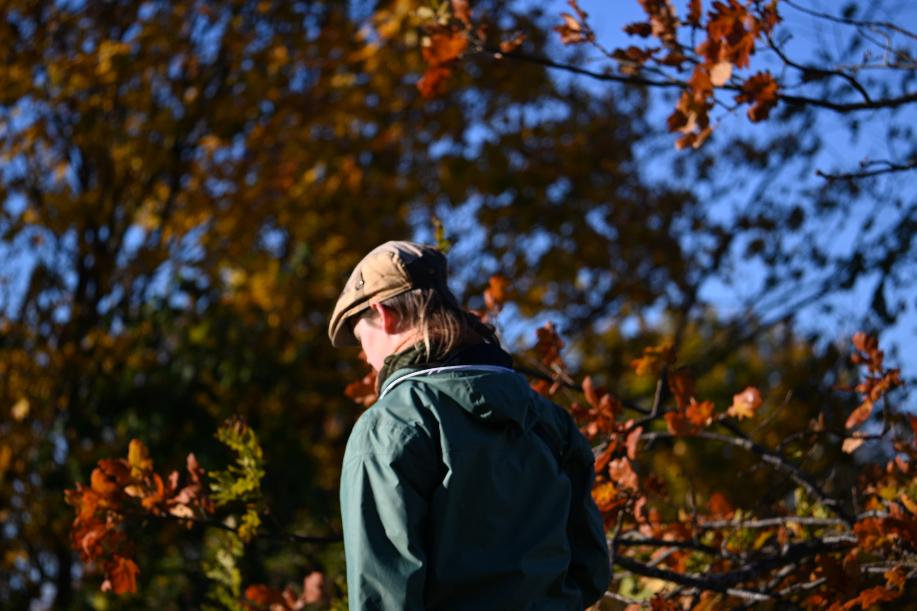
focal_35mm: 151
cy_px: 305
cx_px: 459
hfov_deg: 13.6
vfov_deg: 9.1
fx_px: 3846
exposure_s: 1/640
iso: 100
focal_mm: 150
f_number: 5
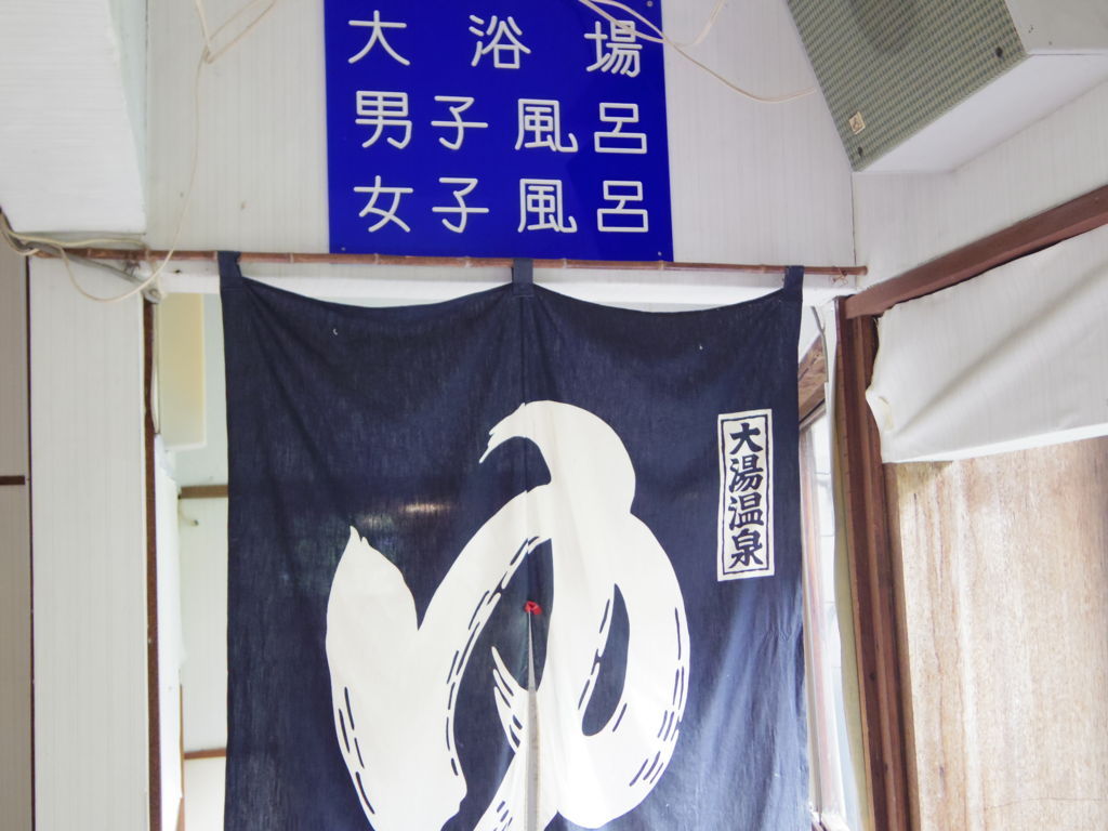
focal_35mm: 47
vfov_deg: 30.9
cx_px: 554
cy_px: 416
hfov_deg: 40.4
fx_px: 1504
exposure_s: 1/60
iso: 640
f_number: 1.9
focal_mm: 8.5
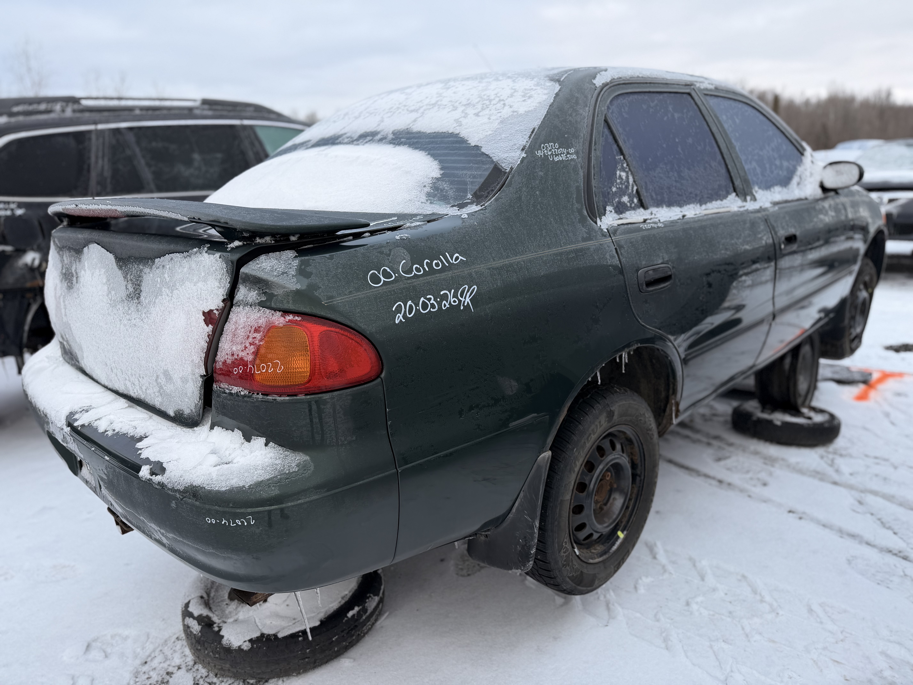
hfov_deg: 71.6
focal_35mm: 24
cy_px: 342
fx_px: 633
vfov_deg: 56.8
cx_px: 456
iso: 80
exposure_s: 1/909
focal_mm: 6.76
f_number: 1.78
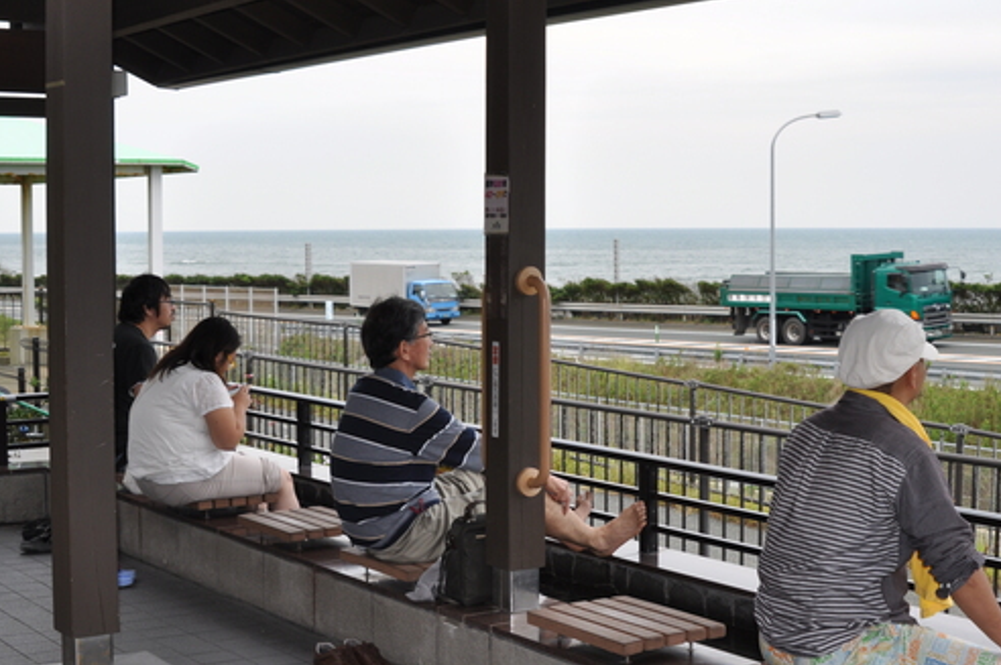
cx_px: 578
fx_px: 1611
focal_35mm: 58
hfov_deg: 34.4
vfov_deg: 23.3
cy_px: 346
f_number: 7.1
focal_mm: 28
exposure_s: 1/200
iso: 200
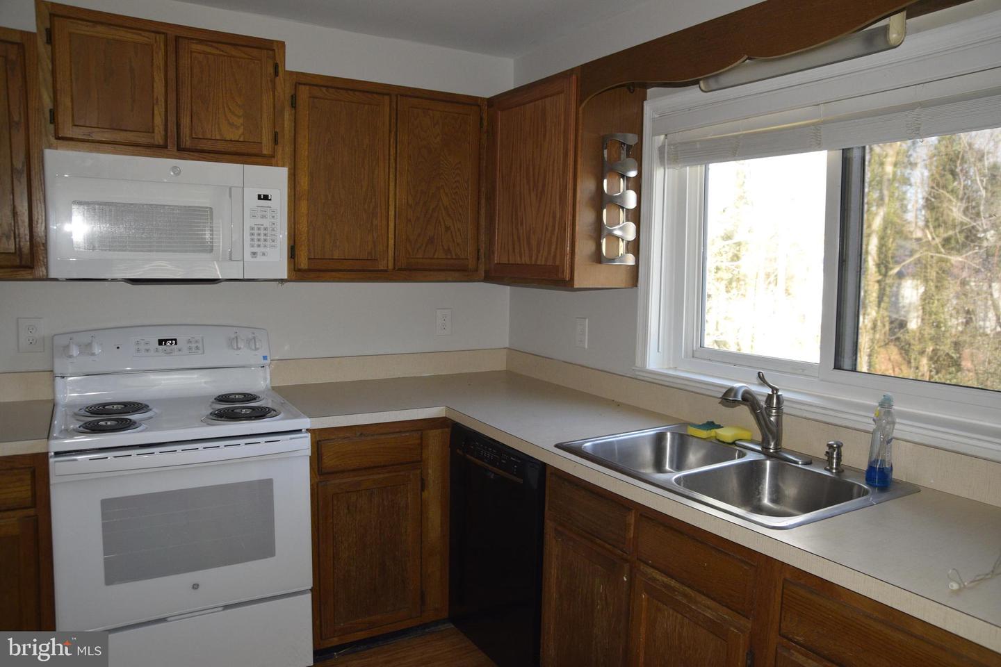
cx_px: 500
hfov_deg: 41.1
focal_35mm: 48
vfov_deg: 28.1
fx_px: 1335
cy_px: 334
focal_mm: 32
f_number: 5.6
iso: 800
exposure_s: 1/125
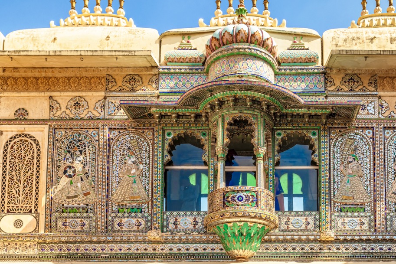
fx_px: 506
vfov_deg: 29.2
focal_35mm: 46
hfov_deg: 42.3
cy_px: 113
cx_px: 253
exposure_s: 1/250
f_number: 8
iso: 100
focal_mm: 35
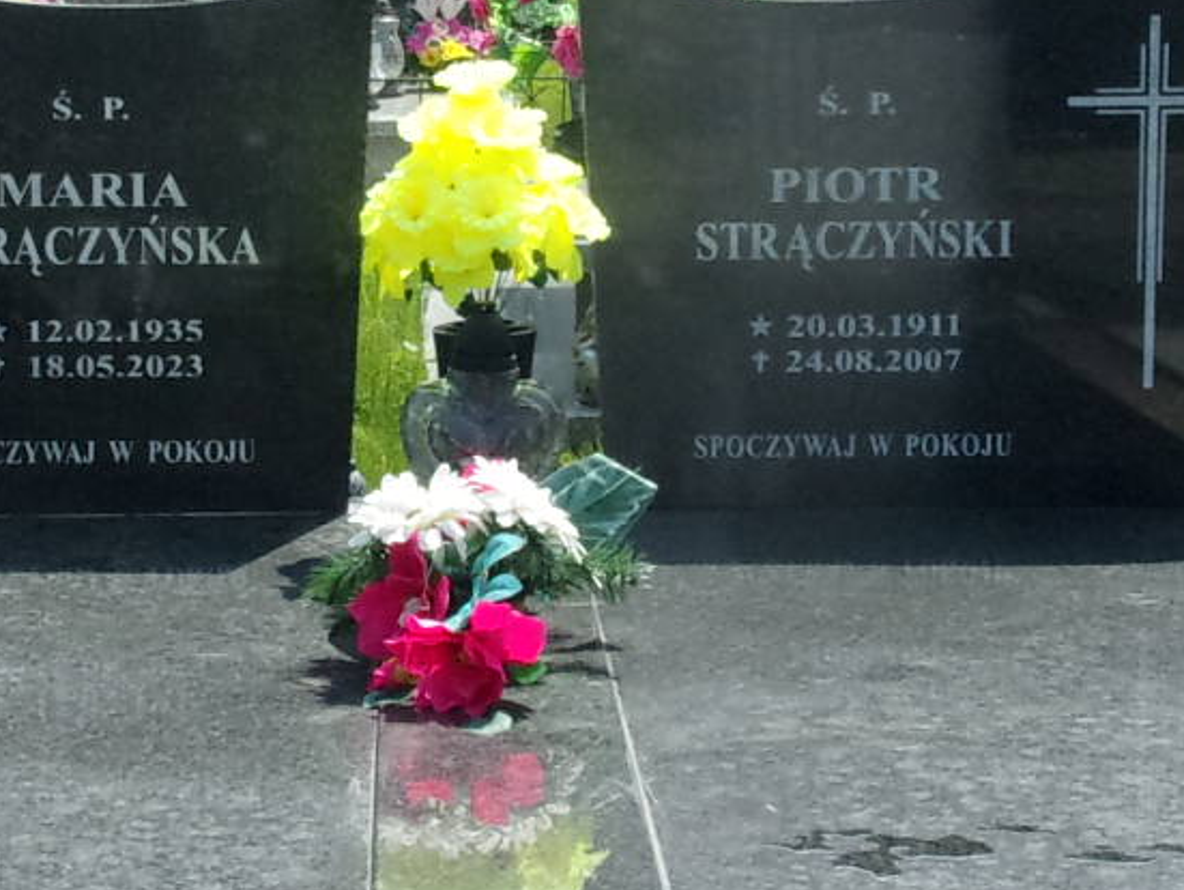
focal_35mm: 104
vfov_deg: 14.2
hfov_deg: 18.9
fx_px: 3560
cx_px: 468
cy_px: 318
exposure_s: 1/140
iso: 200
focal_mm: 5.1
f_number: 10.8
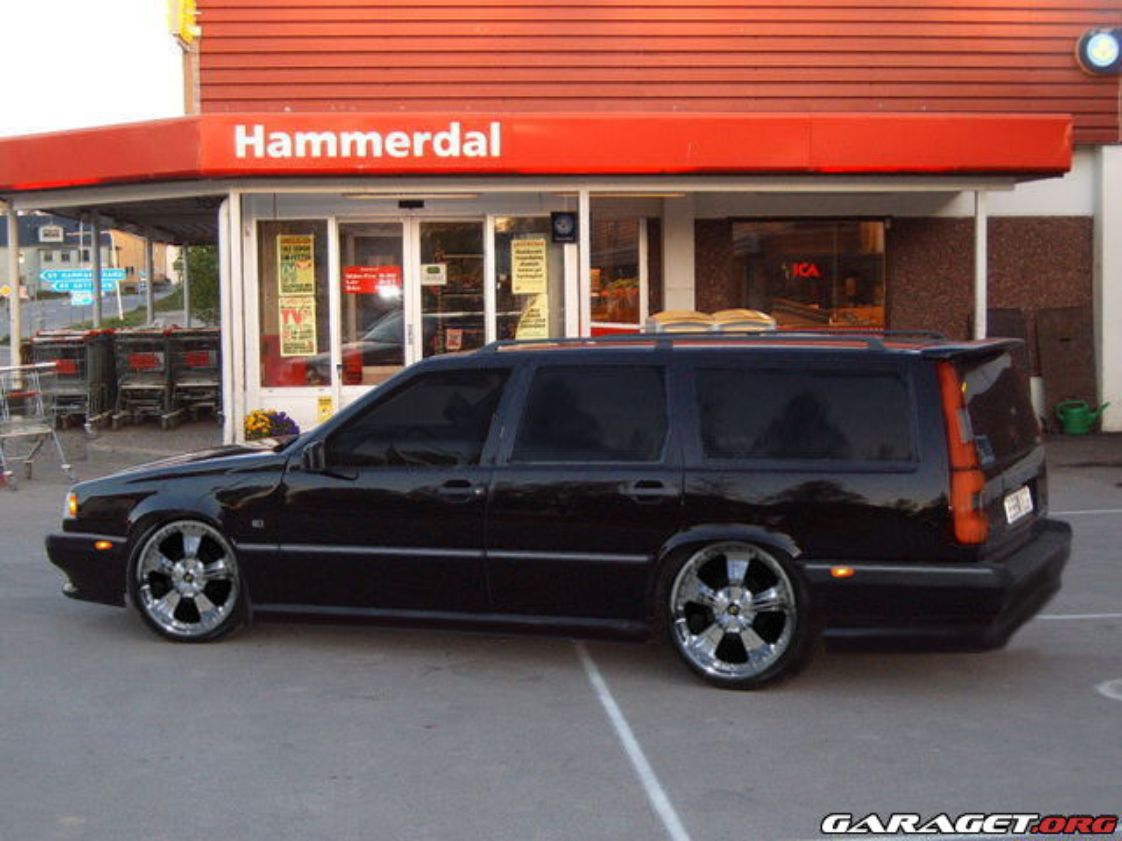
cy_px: 420
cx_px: 561
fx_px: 1815
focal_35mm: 56
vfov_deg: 26.1
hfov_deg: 34.3
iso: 141
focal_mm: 9.4
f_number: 3.4
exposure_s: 1/45
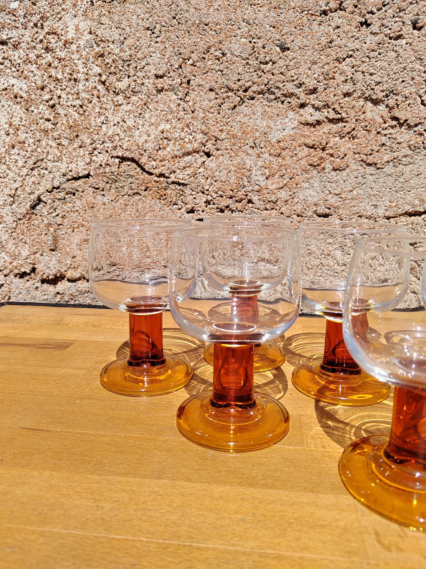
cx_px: 213
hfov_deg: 51.4
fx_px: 443
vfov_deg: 65.3
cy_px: 284
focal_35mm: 27
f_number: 1.9
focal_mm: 5.52
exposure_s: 1/1910
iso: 100
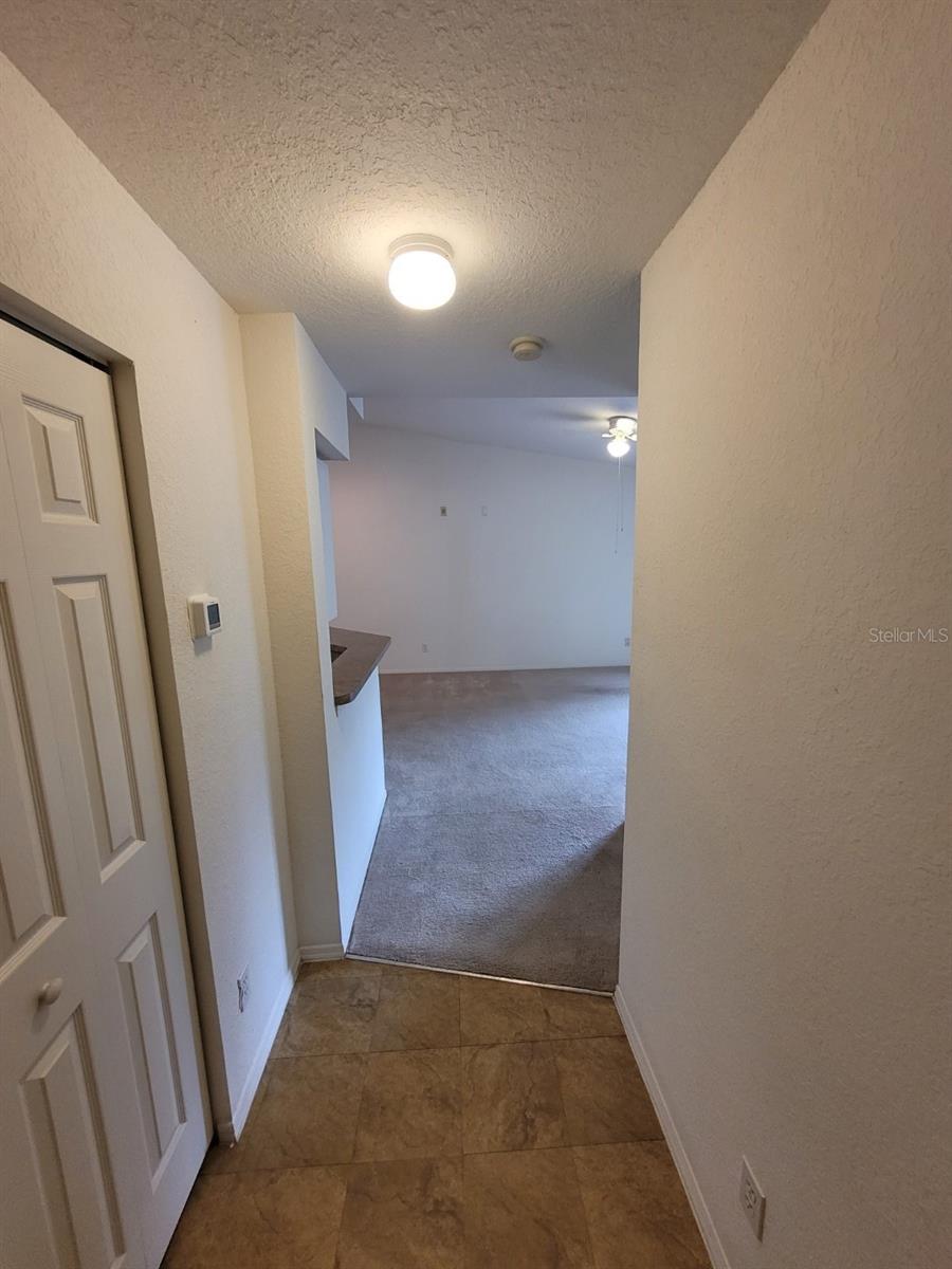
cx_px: 476
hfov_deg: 89.9
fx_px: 477
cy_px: 634
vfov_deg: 106.2
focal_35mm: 13
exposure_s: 1/60
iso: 160
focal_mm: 1.74
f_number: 2.2
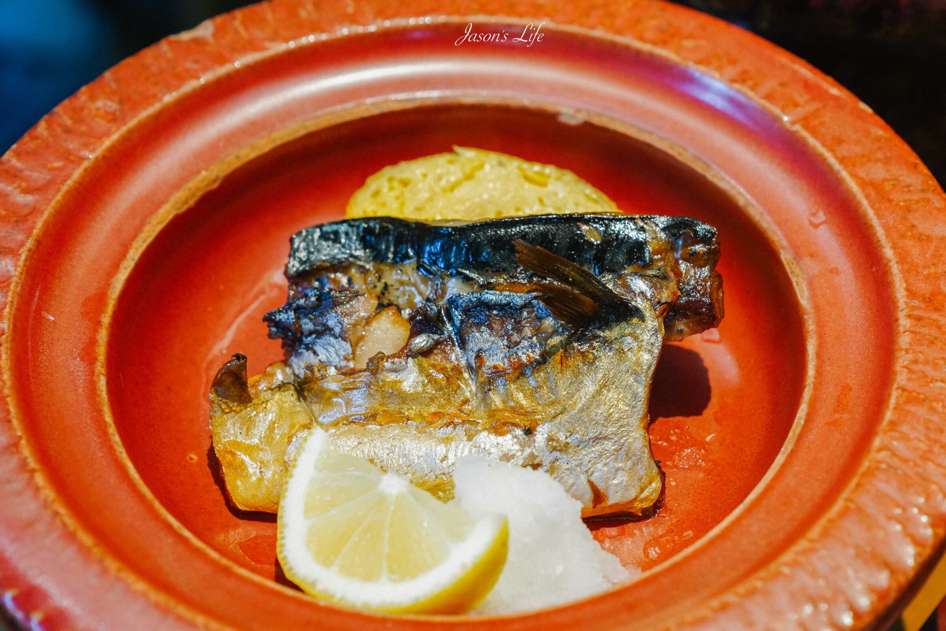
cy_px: 329
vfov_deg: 18.2
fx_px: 1971
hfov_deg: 27.0
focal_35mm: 75
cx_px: 500
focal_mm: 70
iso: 2000
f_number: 6.3
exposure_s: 1/80
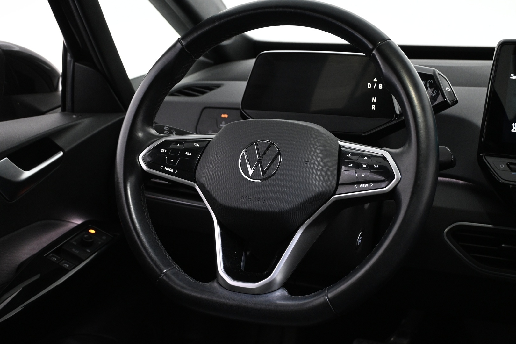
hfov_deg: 41.7
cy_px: 172
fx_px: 677
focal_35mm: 47
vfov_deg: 28.5
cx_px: 258
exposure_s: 1/30
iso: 1600
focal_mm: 31.5
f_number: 5
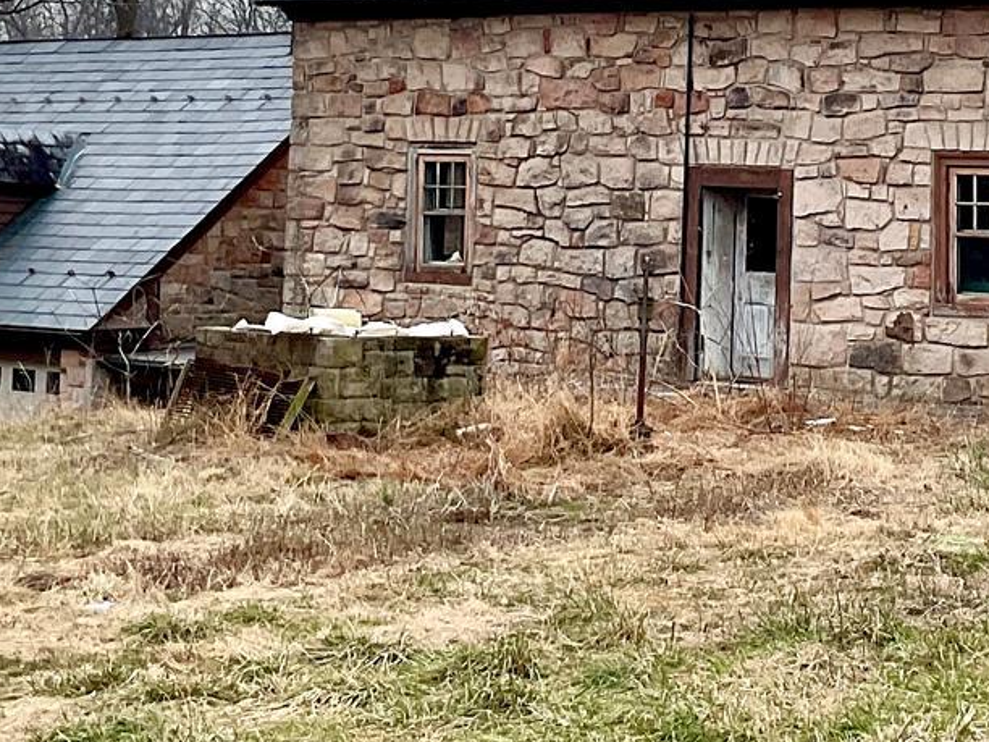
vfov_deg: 15.1
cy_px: 121
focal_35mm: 97
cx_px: 802
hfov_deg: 20.0
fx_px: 2771
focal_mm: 3
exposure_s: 1/132
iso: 16
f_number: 1.8
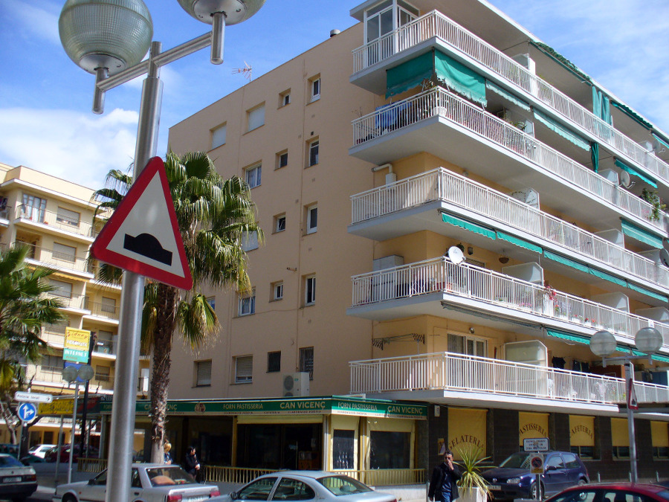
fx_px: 715
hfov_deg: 50.1
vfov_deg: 38.7
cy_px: 251
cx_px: 334
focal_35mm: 37
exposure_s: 1/320
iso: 80
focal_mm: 6.1
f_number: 5.6
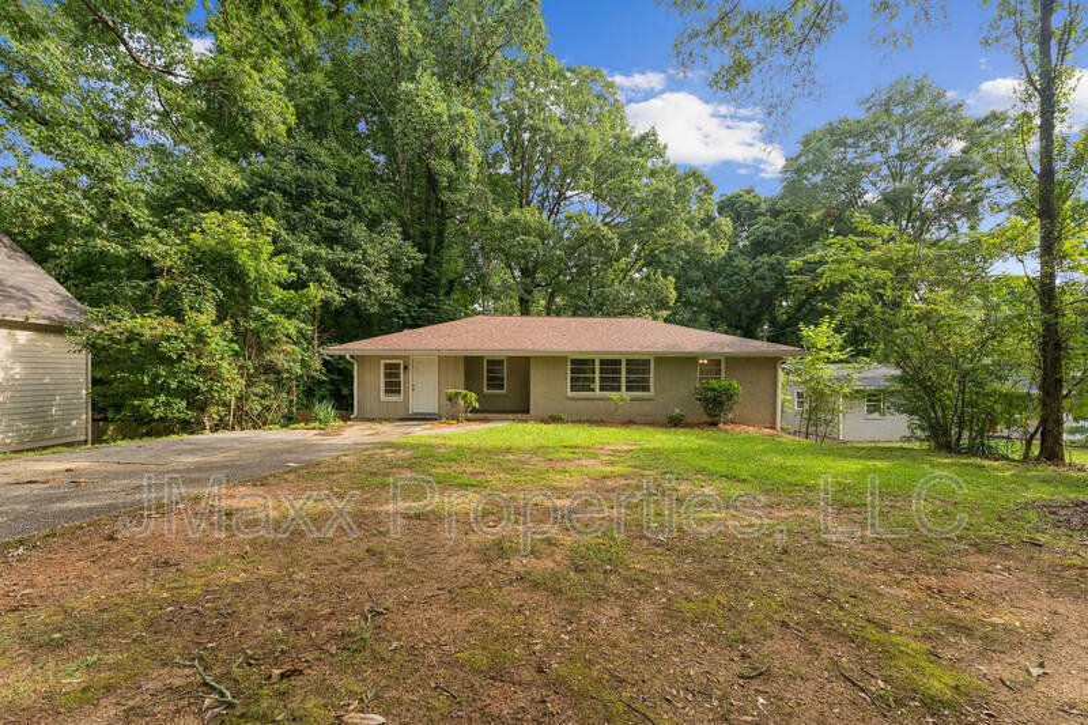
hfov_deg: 104.3
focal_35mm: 14
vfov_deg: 81.2
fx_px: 423
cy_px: 362
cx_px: 544
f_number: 9
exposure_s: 1/50
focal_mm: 14
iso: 320
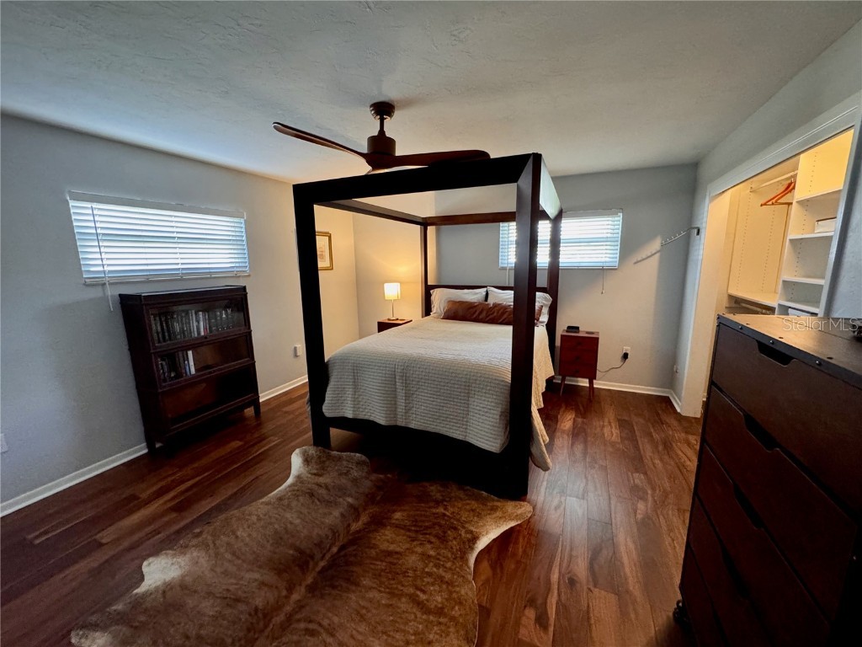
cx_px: 431
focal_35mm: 14
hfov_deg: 102.1
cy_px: 324
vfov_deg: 85.7
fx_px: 349
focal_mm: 2.22
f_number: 2.2
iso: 640
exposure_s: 1/60
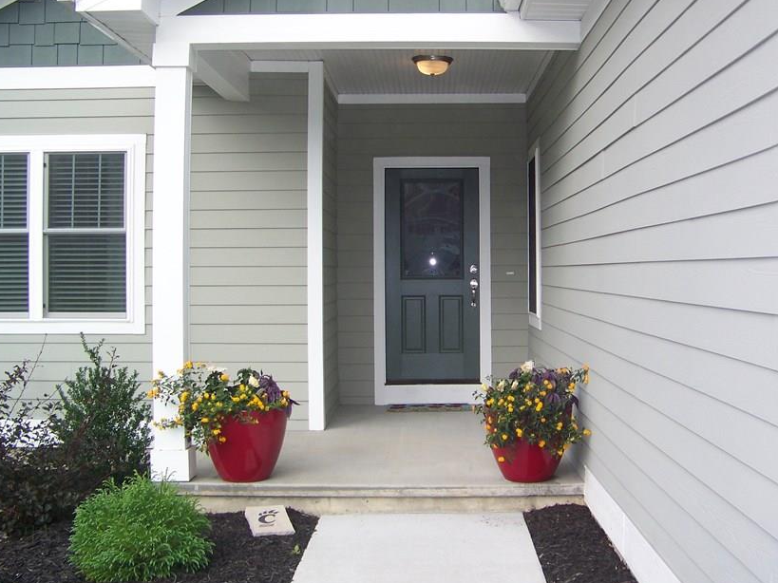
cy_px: 247
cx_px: 445
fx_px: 1011
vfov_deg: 32.1
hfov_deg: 42.0
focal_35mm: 45
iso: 64
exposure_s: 1/320
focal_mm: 5.85
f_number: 2.8
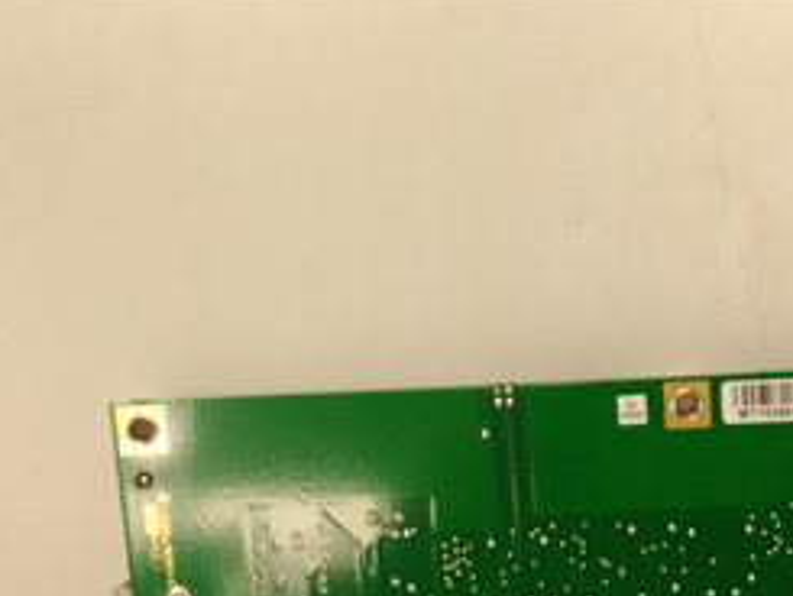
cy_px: 591
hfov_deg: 33.3
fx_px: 1261
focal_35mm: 55
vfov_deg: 25.3
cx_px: 696
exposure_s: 1/33
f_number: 2
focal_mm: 3.79
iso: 132
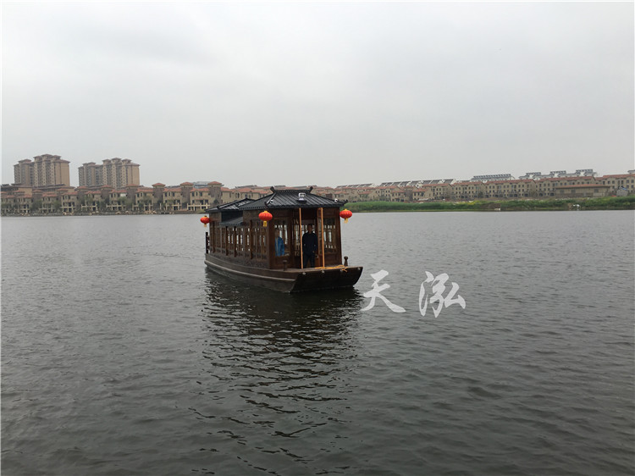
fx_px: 532
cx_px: 318
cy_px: 238
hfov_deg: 61.7
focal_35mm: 29
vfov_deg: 48.2
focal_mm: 4.15
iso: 25
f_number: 2.2
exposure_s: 1/232
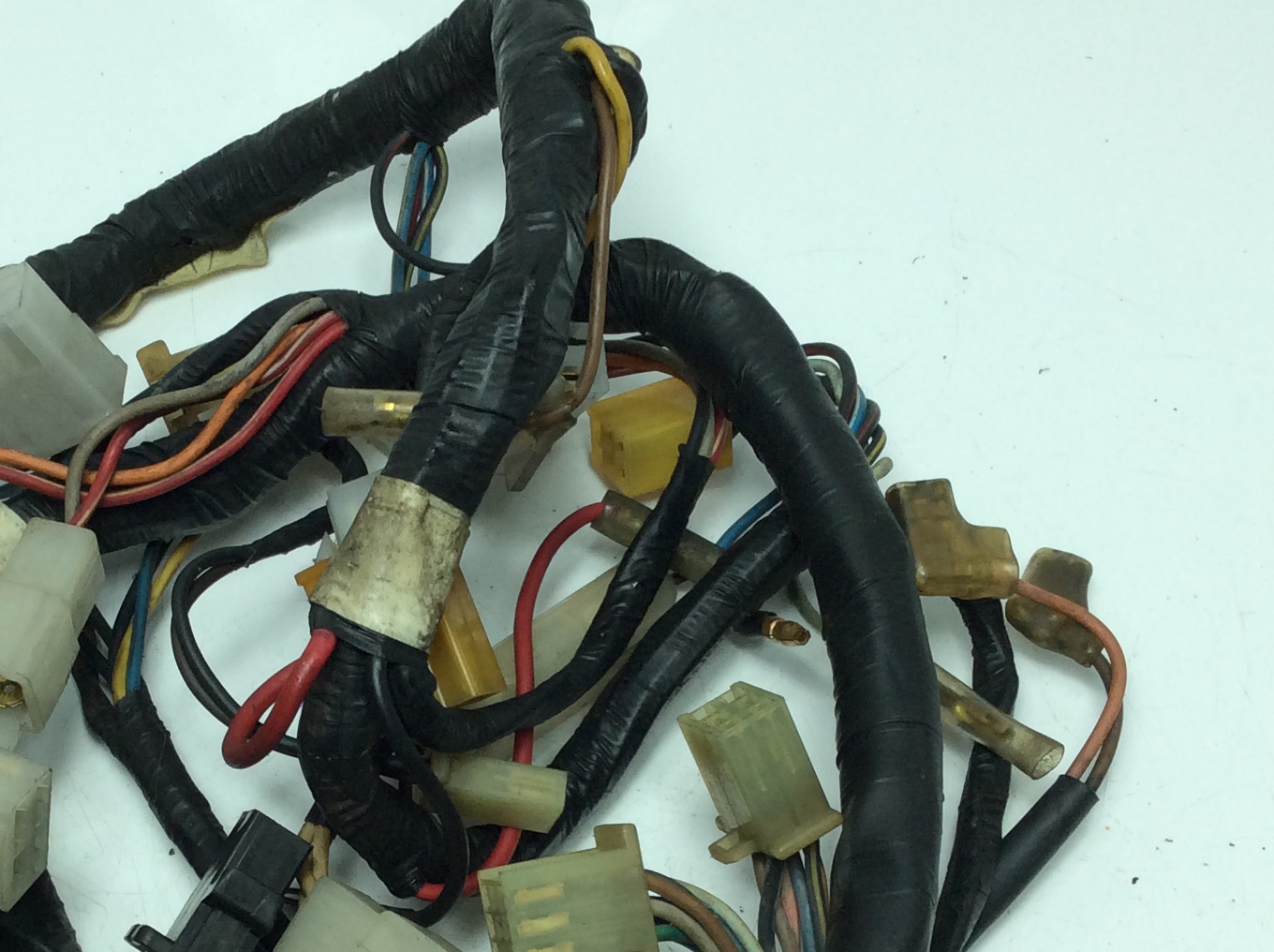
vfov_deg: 23.6
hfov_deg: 31.4
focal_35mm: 61
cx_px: 393
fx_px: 2242
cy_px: 747
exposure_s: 1/338
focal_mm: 3.3
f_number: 2.4
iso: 32
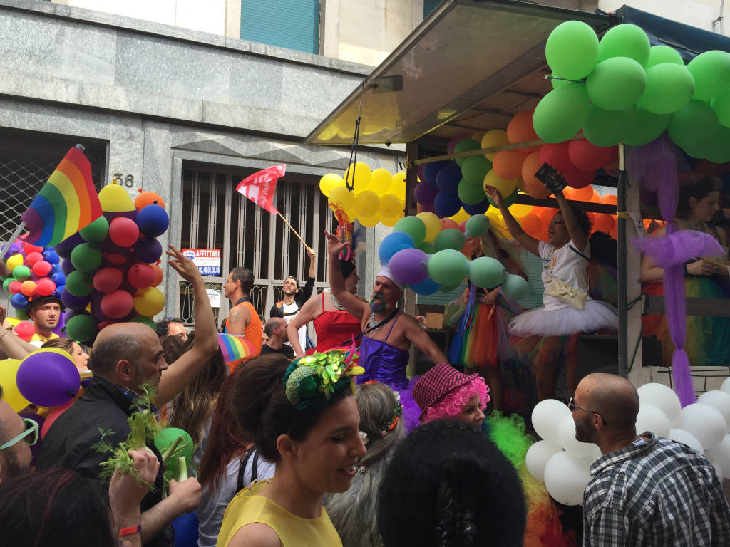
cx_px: 365
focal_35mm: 29
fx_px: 612
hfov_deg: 61.7
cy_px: 274
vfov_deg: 48.2
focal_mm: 4.15
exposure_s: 1/359
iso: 32
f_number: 2.2
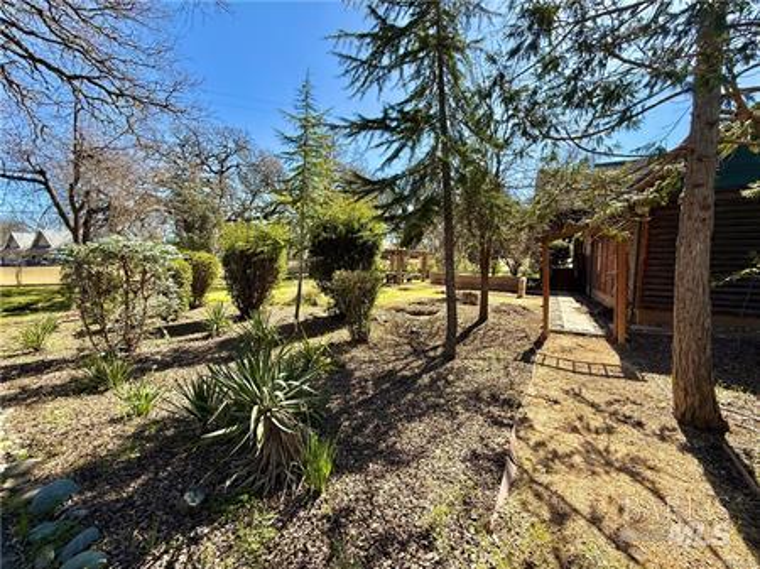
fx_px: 307
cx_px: 380
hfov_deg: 102.1
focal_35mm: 14
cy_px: 284
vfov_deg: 85.6
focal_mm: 2.22
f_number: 2.2
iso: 64
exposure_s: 1/686
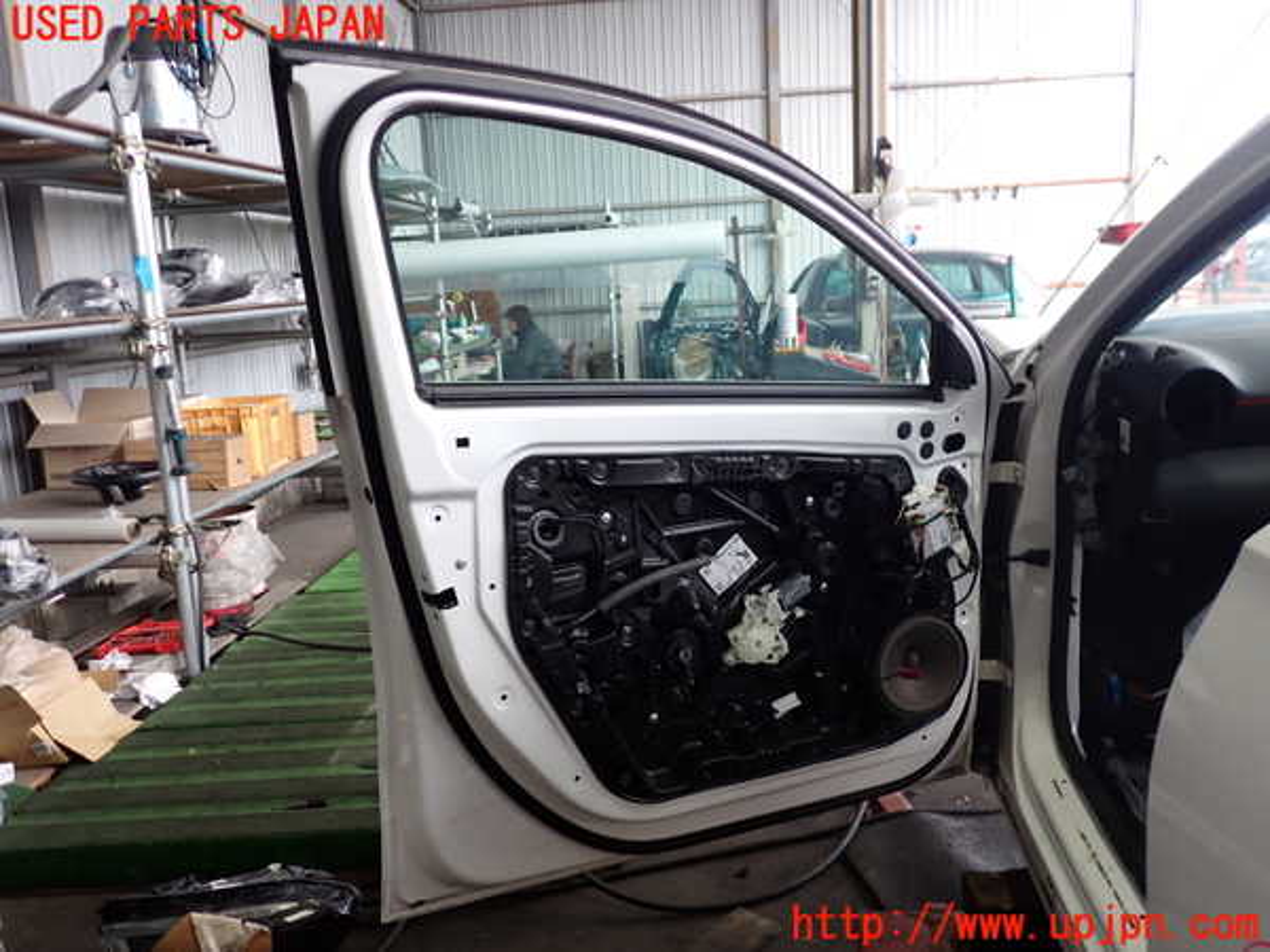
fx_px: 1101
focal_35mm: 30
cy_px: 476
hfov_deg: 60.0
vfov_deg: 46.8
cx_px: 635
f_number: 2.3
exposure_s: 1/100
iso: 200
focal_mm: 5.4
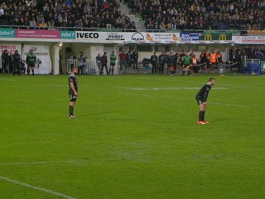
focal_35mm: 171
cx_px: 135
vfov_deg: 8.7
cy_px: 99
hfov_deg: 11.6
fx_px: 1309
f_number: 4.5
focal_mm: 28.8
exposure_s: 1/76.2
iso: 382
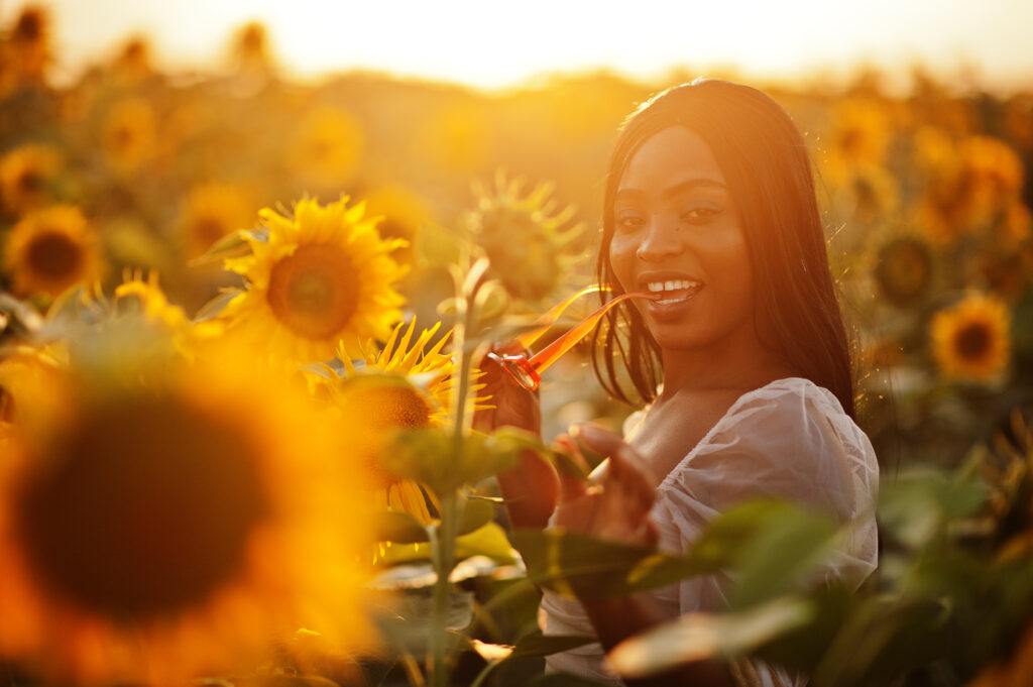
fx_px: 2437
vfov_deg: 16.0
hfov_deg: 23.9
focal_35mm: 85
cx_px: 516
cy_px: 344
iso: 200
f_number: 1.4
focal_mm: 85
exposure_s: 1/2500
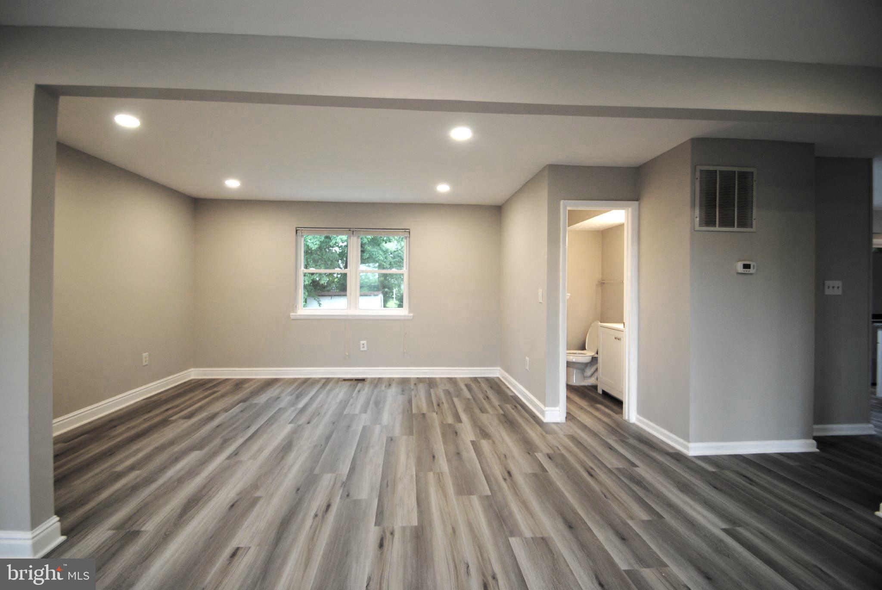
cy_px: 295
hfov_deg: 100.3
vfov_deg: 77.5
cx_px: 441
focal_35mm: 15
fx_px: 368
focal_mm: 10
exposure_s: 1/50
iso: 200
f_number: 3.5
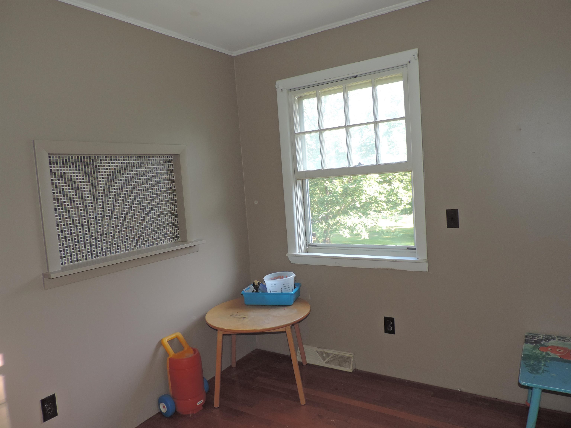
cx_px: 286
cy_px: 214
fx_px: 396
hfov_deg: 71.6
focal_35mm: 24
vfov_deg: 56.8
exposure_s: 1/40
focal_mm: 4.3
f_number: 3
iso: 125
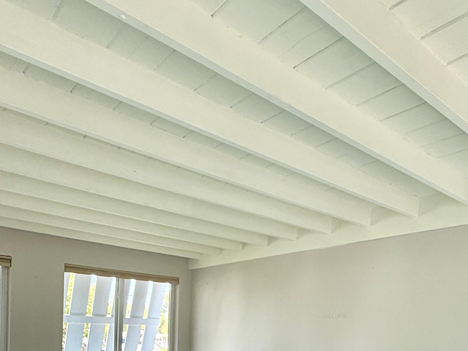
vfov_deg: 38.4
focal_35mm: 33
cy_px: 347
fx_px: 446
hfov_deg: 54.9
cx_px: 282
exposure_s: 1/99
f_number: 2.2
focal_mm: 2.22
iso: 160
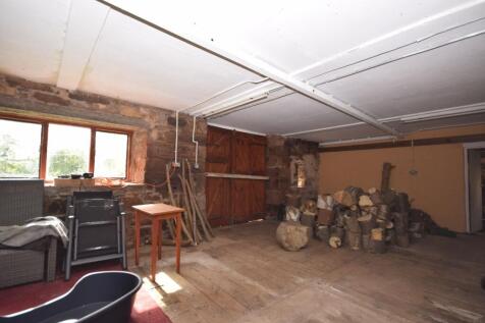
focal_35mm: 16
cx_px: 242
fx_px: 222
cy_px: 162
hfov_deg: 95.0
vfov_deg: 72.0
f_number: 4.2
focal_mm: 11
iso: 100
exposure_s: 1/60
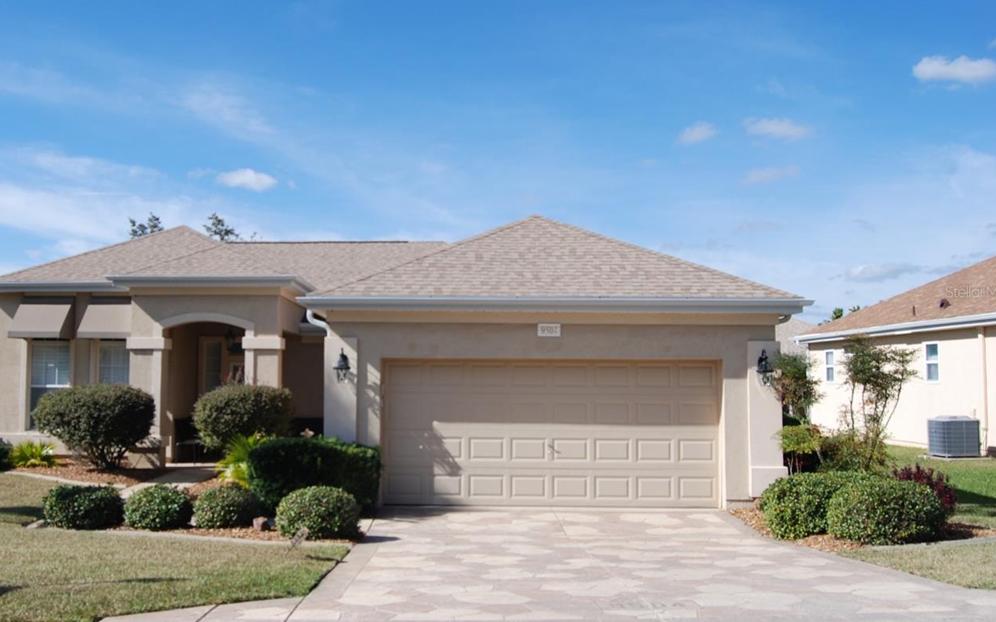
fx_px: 950
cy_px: 292
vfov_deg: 36.3
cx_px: 383
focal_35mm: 35
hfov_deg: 54.8
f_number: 8
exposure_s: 1/250
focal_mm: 18
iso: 100
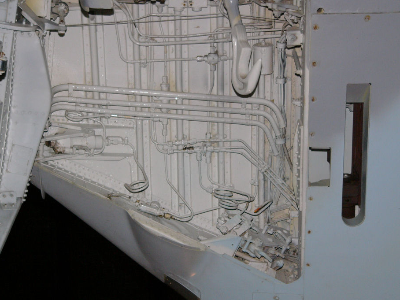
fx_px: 1052
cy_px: 151
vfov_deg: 16.2
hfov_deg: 21.5
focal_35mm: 91
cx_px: 200
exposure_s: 1/60
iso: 100
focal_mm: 14.5
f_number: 2.8
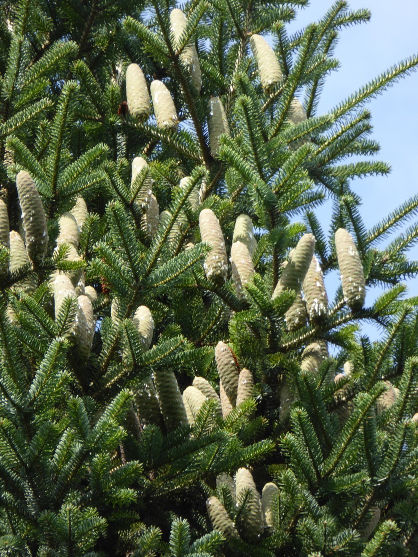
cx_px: 209
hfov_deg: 2.1
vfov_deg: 2.8
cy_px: 278
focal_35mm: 720
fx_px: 11592
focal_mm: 129
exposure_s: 1/125
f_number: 6.4
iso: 100
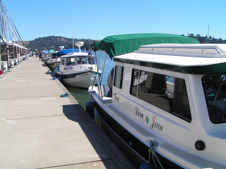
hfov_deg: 49.0
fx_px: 248
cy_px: 84
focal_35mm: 38
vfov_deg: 37.7
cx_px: 113
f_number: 5.6
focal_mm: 6.3
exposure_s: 1/400
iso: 50
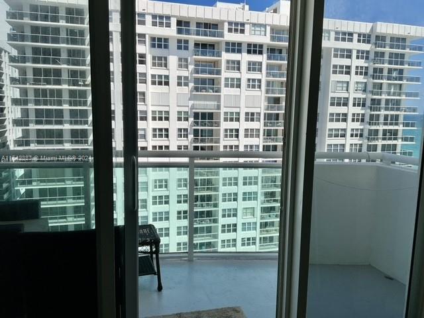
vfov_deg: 48.2
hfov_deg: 61.7
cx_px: 212
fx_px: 355
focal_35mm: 29
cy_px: 159
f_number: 1.8
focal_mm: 3
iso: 16
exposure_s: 1/2320
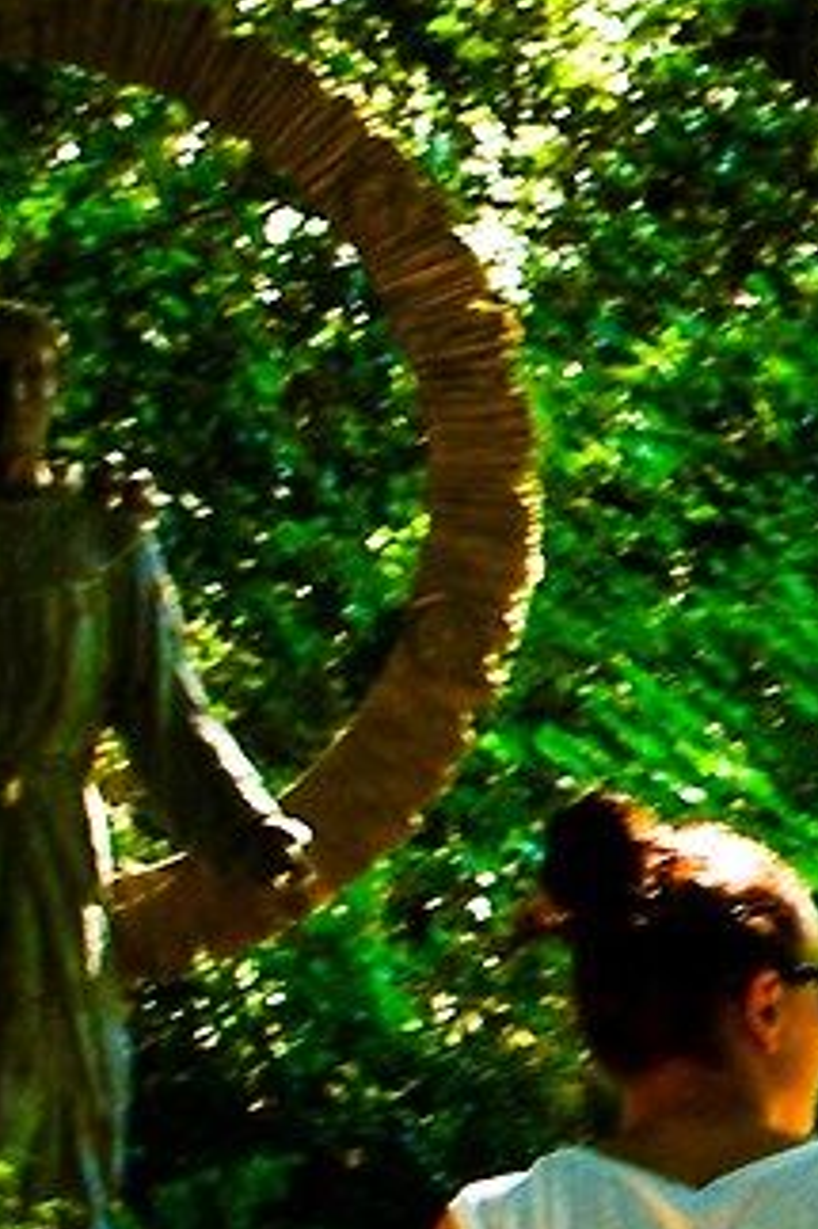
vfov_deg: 9.0
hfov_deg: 5.8
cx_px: 2363
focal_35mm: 223
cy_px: 1724
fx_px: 7608
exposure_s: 1/50
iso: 100
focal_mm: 20
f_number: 5.6
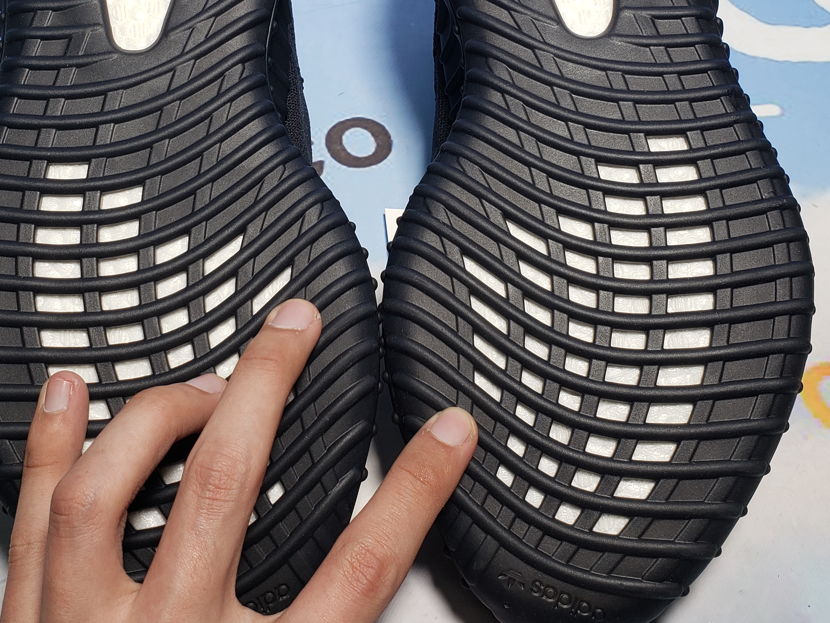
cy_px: 164
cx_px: 357
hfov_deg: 41.1
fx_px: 1103
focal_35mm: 46
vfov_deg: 31.0
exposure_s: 1/156
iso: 50
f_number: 2.4
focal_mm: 4.3
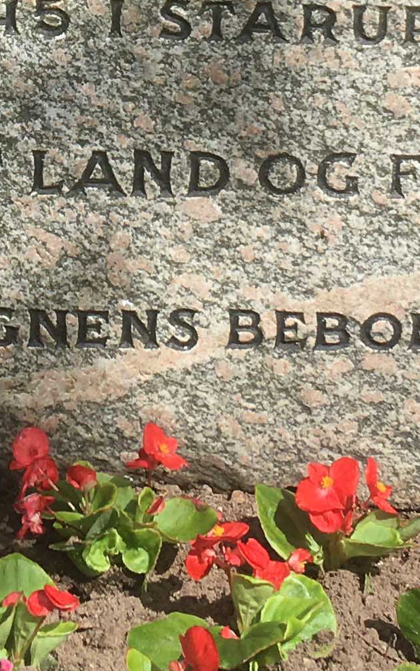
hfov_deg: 10.7
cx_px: 134
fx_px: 2234
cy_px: -125
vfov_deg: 16.4
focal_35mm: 122
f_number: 2.2
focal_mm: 4.15
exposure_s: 1/962
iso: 25
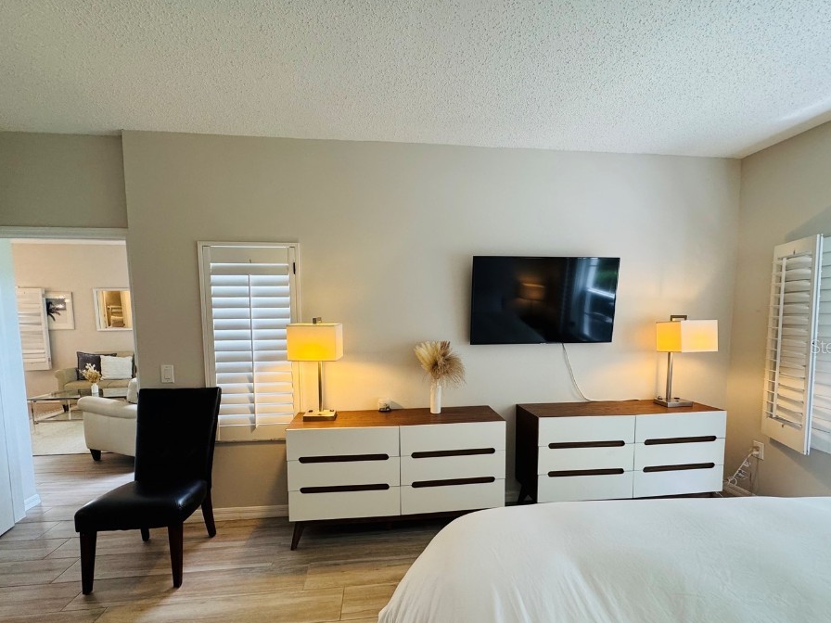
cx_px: 423
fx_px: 384
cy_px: 346
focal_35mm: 16
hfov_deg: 94.5
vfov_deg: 77.8
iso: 200
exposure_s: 1/120
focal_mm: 2.22
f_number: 2.2
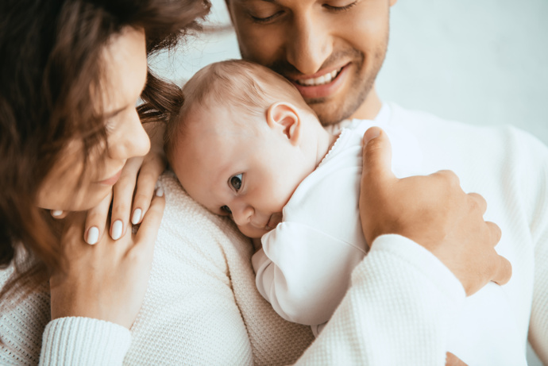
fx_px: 792
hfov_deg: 38.2
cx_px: 274
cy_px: 183
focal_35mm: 52
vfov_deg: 26.0
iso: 100
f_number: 3.2
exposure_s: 1/200
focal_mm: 52
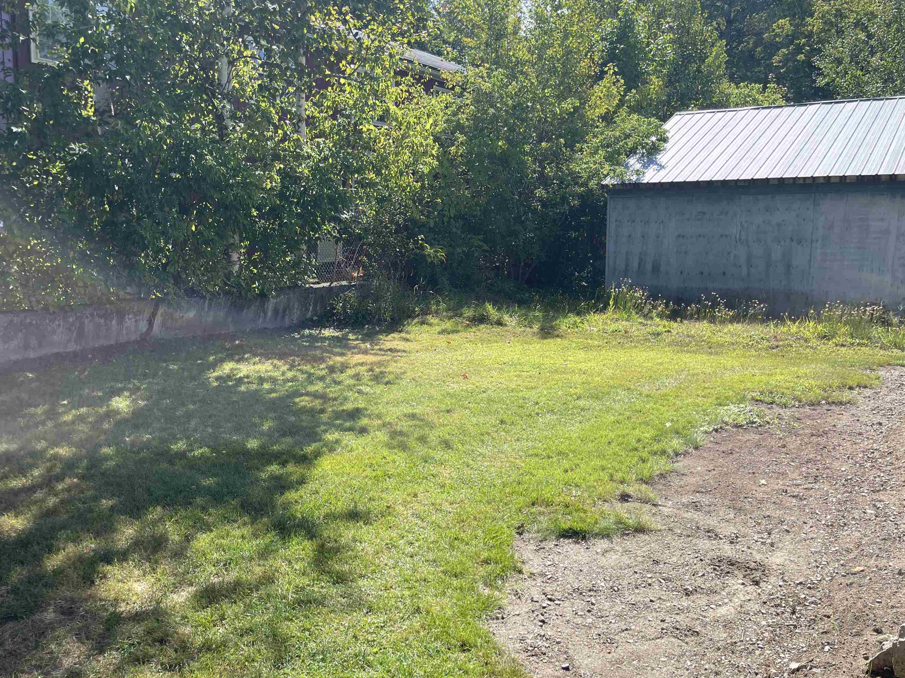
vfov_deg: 48.2
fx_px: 758
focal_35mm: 29
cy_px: 327
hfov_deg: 61.5
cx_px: 405
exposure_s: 1/1513
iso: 32
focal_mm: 5.1
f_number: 1.6
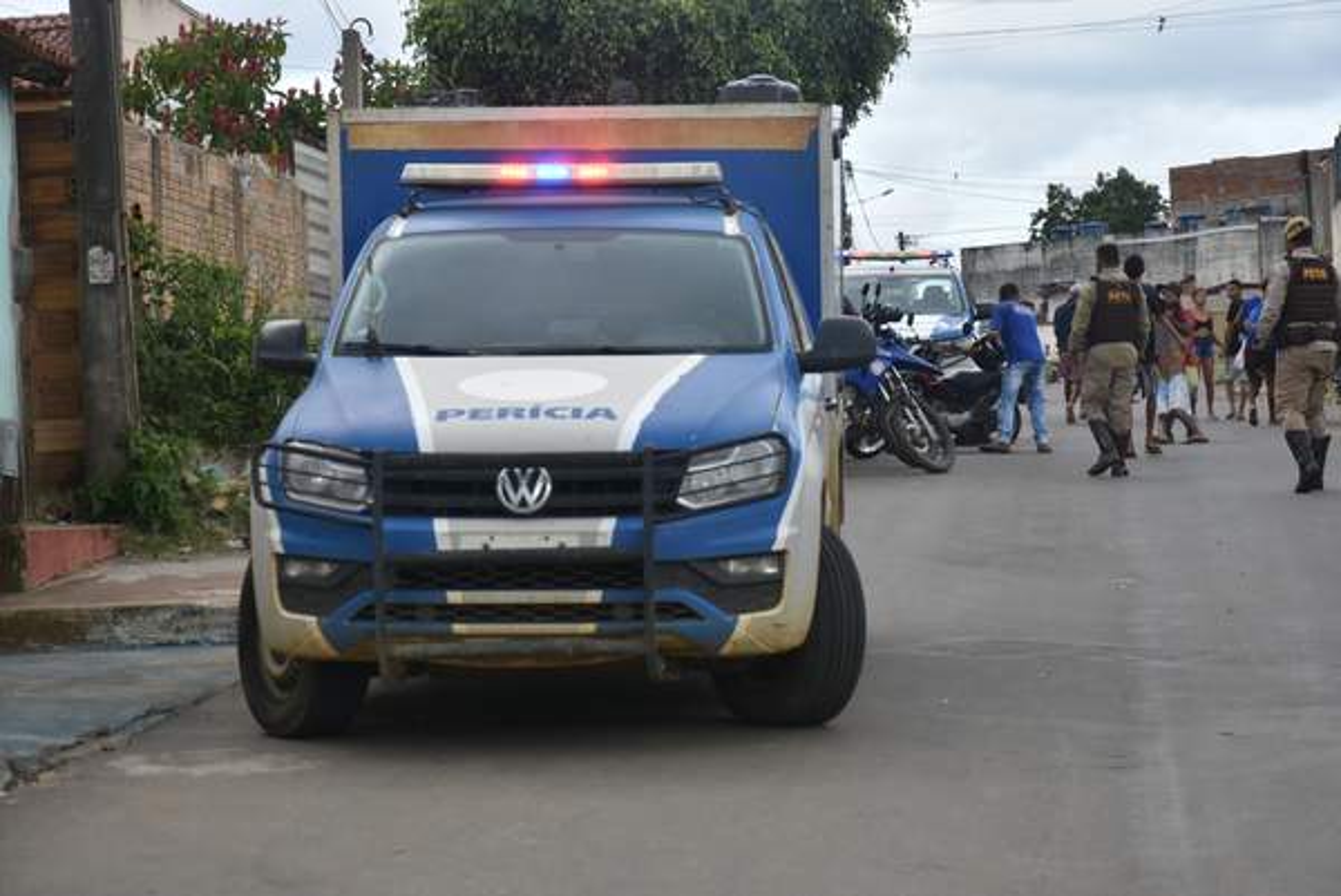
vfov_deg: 11.4
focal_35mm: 120
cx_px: 670
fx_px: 4473
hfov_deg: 17.0
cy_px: 448
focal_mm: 80
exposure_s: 1/500
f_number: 8
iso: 360
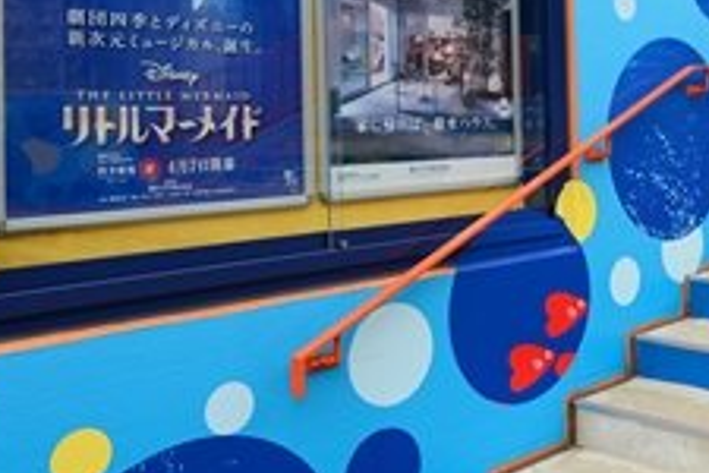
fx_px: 945
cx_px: 665
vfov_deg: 27.6
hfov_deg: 37.8
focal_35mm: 48
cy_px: 104
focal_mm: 24
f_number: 8
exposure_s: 1/200
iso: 200
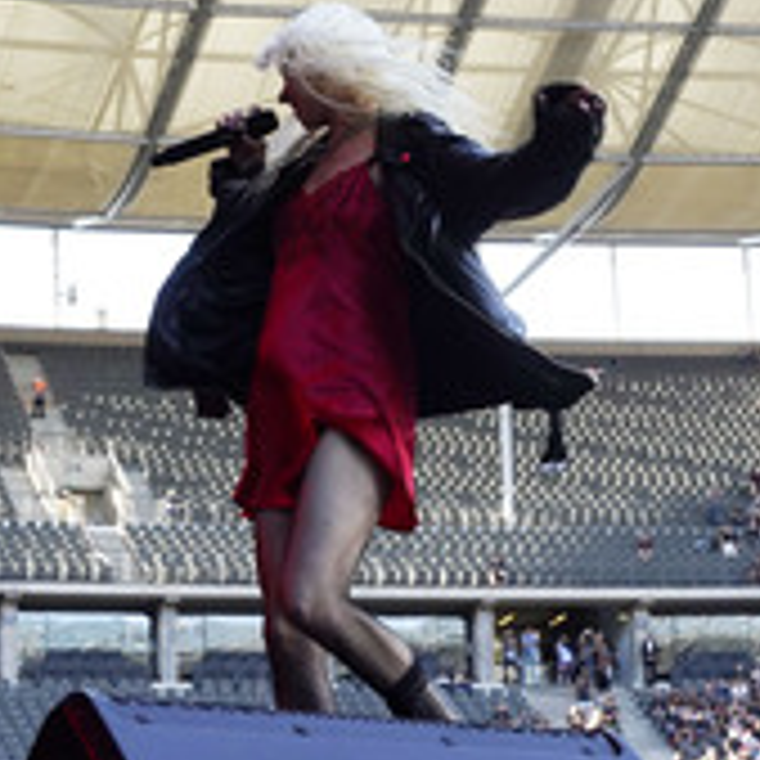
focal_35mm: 102
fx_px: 2534
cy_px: 409
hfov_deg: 17.1
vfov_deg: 17.1
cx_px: 344
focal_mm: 45
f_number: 8
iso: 1600
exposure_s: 1/400
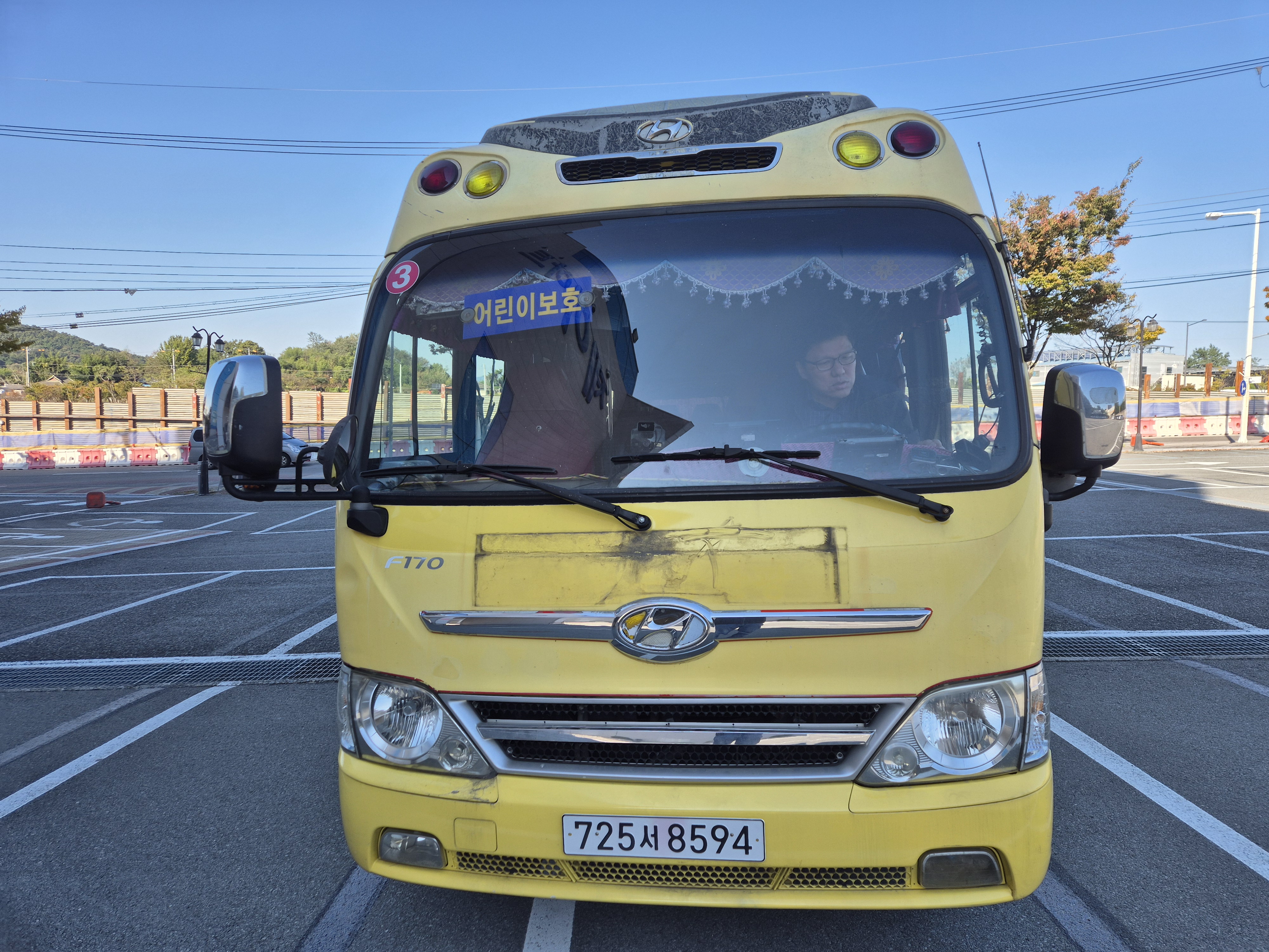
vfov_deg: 58.9
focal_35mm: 23
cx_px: 634
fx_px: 843
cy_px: 476
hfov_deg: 73.9
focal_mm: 5.4
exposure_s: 1/806
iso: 25
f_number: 1.8
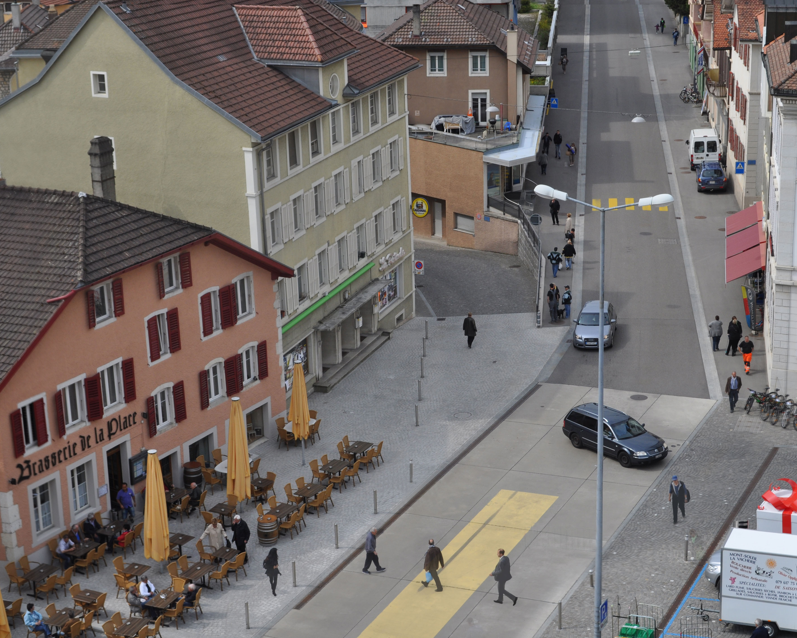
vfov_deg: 22.5
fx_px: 1604
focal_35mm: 68
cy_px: 320
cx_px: 431
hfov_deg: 27.9
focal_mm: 40
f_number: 10
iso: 200
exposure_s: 1/500
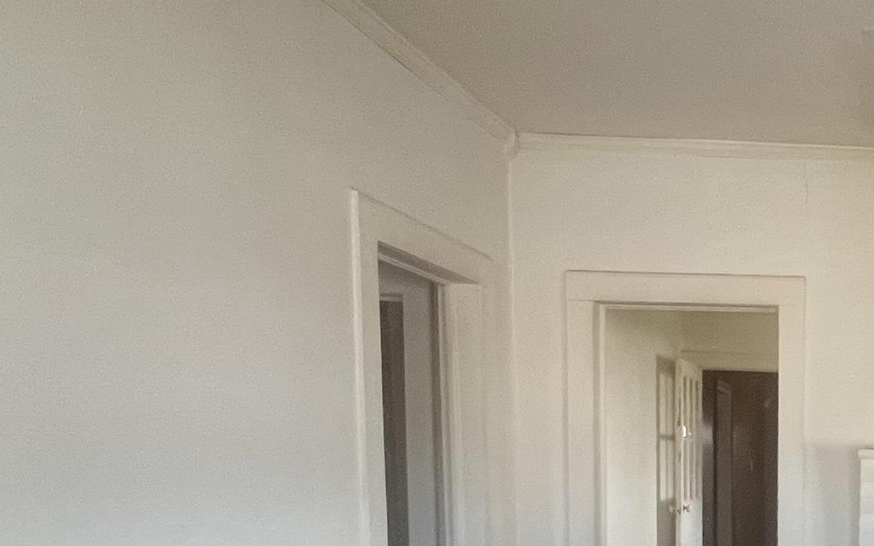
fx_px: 905
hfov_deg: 40.8
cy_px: 537
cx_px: 974
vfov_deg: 31.3
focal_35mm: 38
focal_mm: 1.57
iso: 250
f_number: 1.8
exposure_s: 1/99
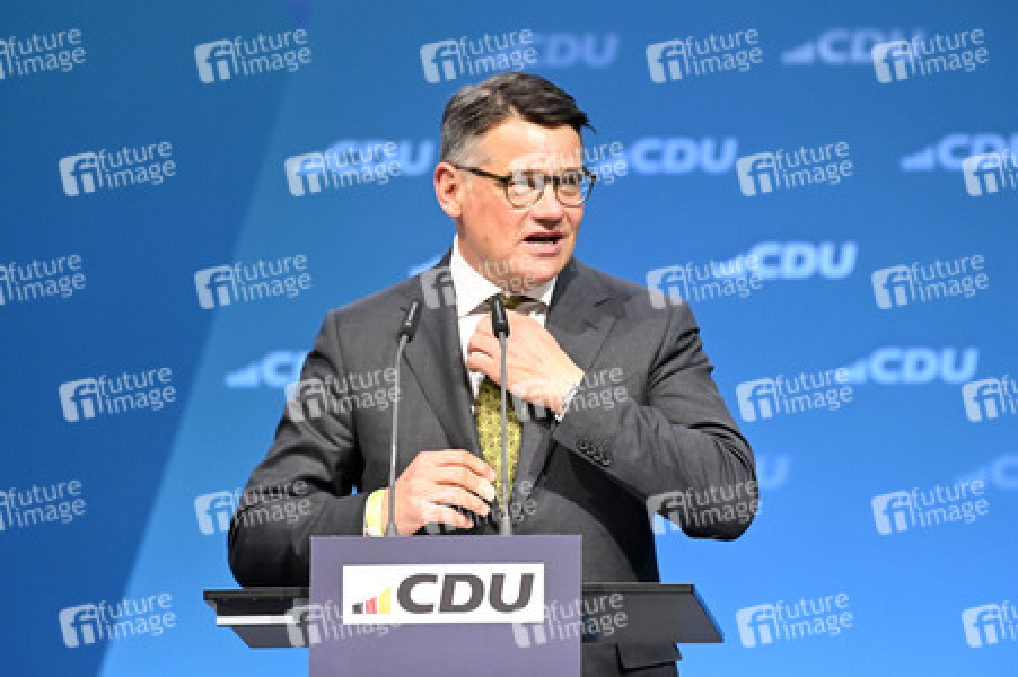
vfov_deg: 3.4
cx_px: 509
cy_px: 338
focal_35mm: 400
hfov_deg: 5.2
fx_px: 11303
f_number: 5.6
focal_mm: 400
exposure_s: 1/500
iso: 8000
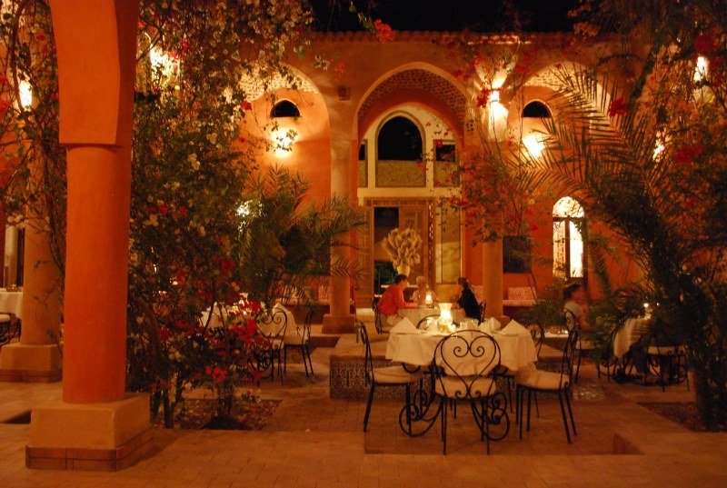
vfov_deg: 40.1
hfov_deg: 57.1
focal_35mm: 33
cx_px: 364
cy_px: 244
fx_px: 668
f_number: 4
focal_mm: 22
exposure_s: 1/2.5
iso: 1600
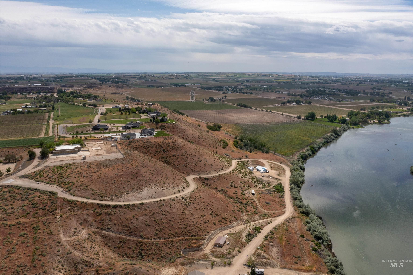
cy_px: 138
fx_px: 321
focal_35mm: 28
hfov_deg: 65.5
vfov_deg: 46.4
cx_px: 206
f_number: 7.1
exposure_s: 1/2000
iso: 200
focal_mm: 10.26
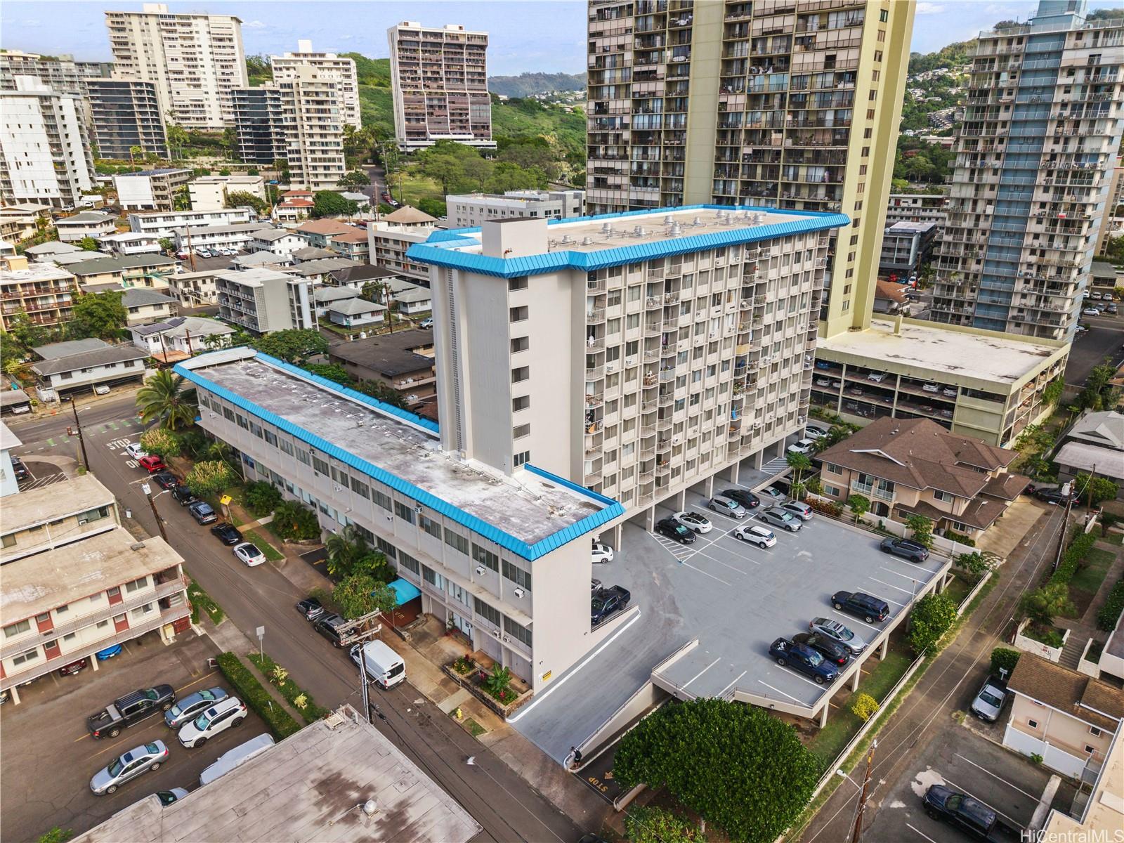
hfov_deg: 71.6
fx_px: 779
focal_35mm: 24
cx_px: 562
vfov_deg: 56.8
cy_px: 422
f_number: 1.8
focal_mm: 8.67
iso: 150
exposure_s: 1/80
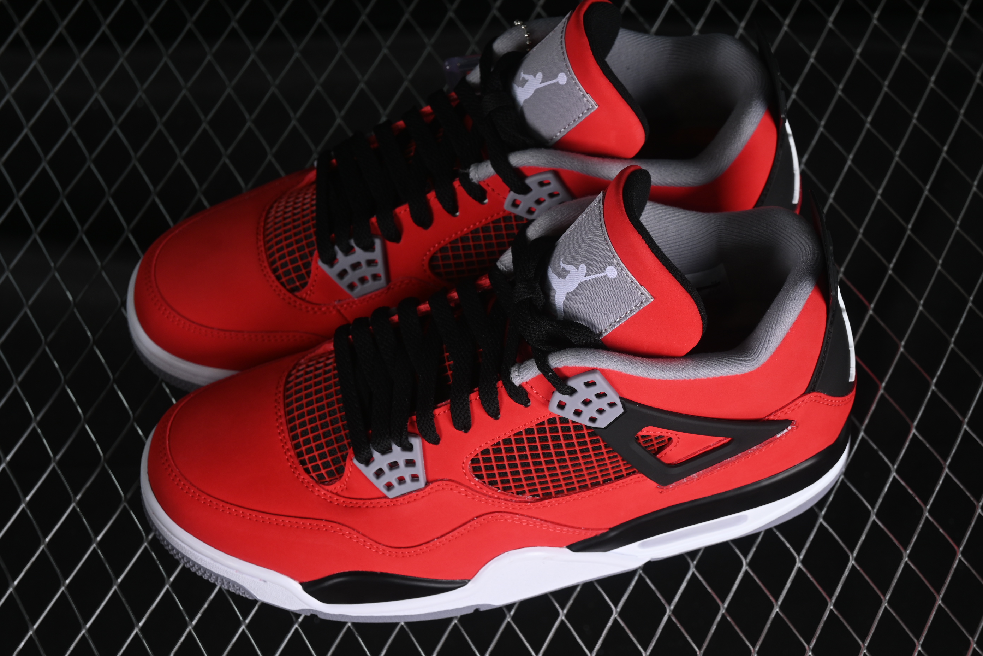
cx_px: 492
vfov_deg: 18.2
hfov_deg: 27.0
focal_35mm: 75
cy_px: 328
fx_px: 2048
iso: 160
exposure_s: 1/60
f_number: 7.1
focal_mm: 50
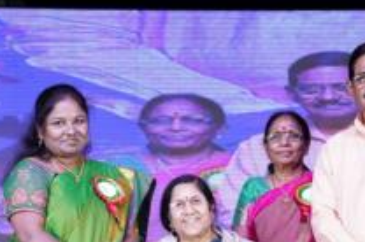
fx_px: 1316
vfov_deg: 10.4
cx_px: 246
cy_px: 257
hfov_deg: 15.8
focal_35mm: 130
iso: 200
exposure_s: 1/200
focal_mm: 54
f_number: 4
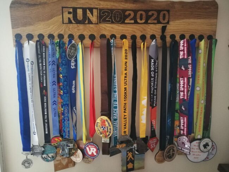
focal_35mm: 27
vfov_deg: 51.4
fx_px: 179
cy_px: 86
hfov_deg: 65.3
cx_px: 114
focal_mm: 3.95
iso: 800
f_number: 1.8
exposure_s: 1/8.33
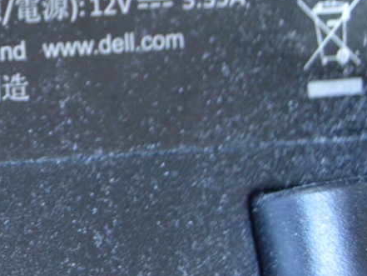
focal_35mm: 223
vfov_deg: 6.6
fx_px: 2365
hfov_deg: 8.7
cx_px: -192
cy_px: -96
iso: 900
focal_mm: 42
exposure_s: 1/60
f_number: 5
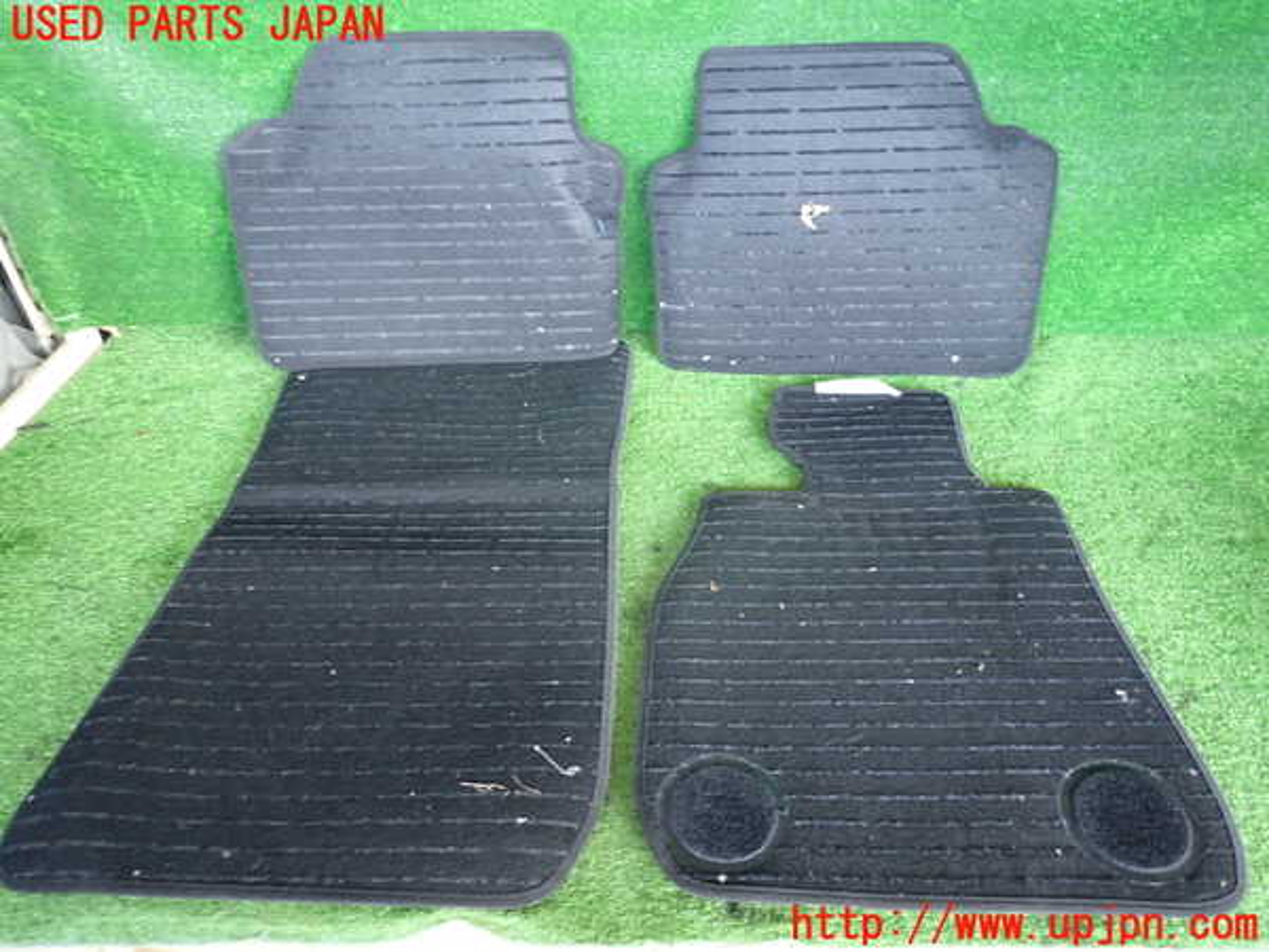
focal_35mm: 25
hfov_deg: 69.4
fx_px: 916
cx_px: 634
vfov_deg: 54.9
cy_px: 476
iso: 320
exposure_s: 1/30
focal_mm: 4.5
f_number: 2
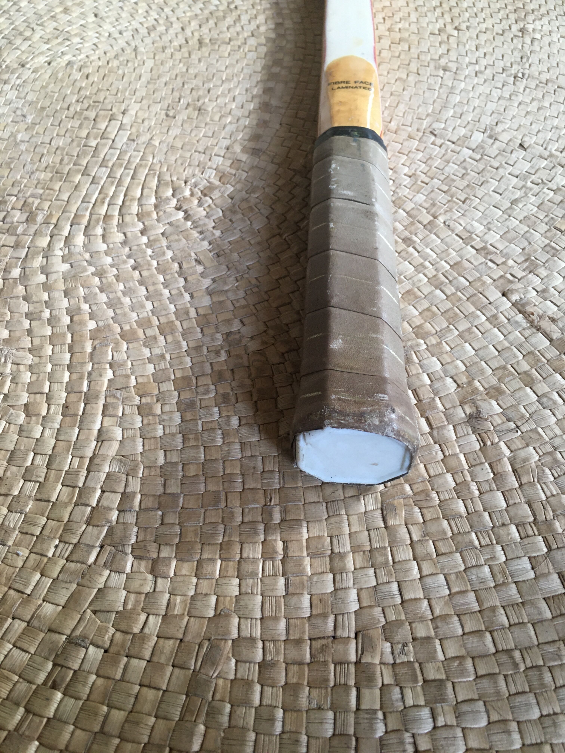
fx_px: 631
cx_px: 282
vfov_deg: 61.7
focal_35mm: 29
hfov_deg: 48.2
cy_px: 376
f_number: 2.2
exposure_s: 1/33
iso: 125
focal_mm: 4.15
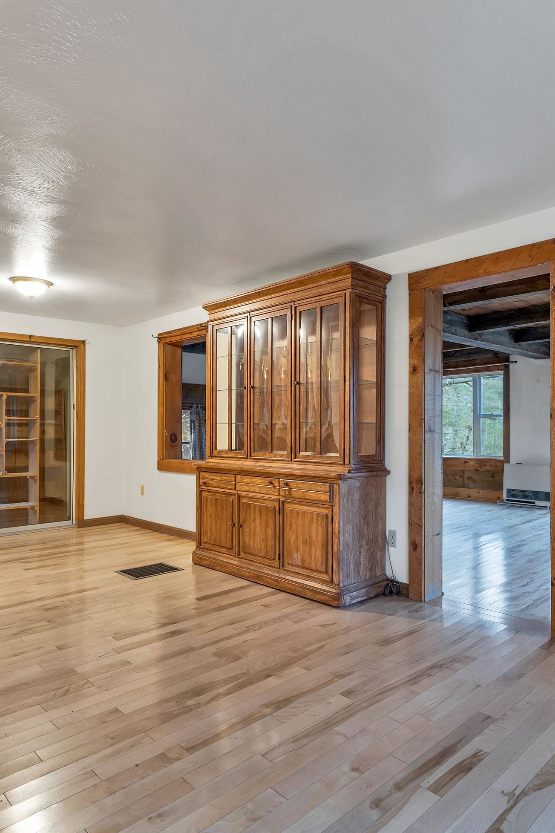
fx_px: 509
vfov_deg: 78.6
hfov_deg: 56.2
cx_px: 362
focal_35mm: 22
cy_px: 427
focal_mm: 14
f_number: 8
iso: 400
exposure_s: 1/1.67
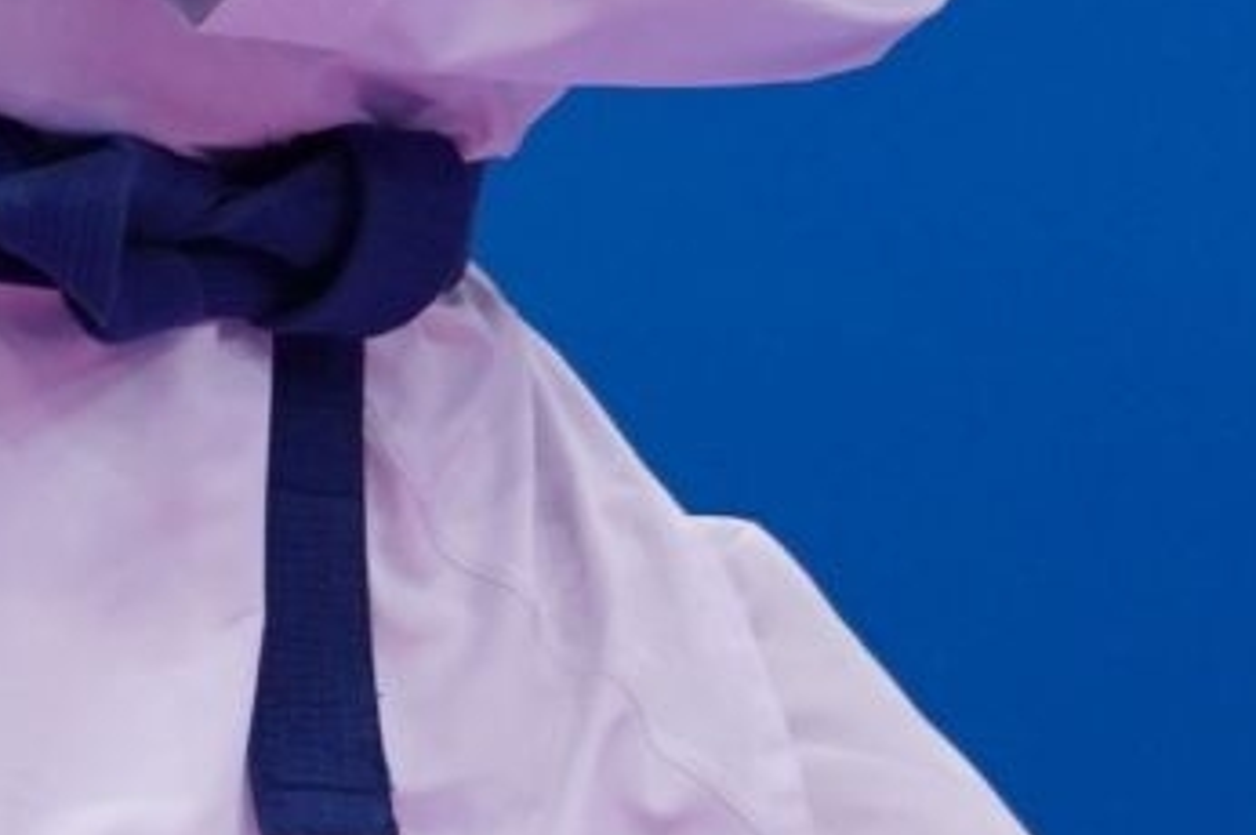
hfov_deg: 1.3
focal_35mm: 1547
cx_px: -595
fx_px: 53921
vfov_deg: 0.9
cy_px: -1213
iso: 1000
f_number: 2.8
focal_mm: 198
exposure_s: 1/1000
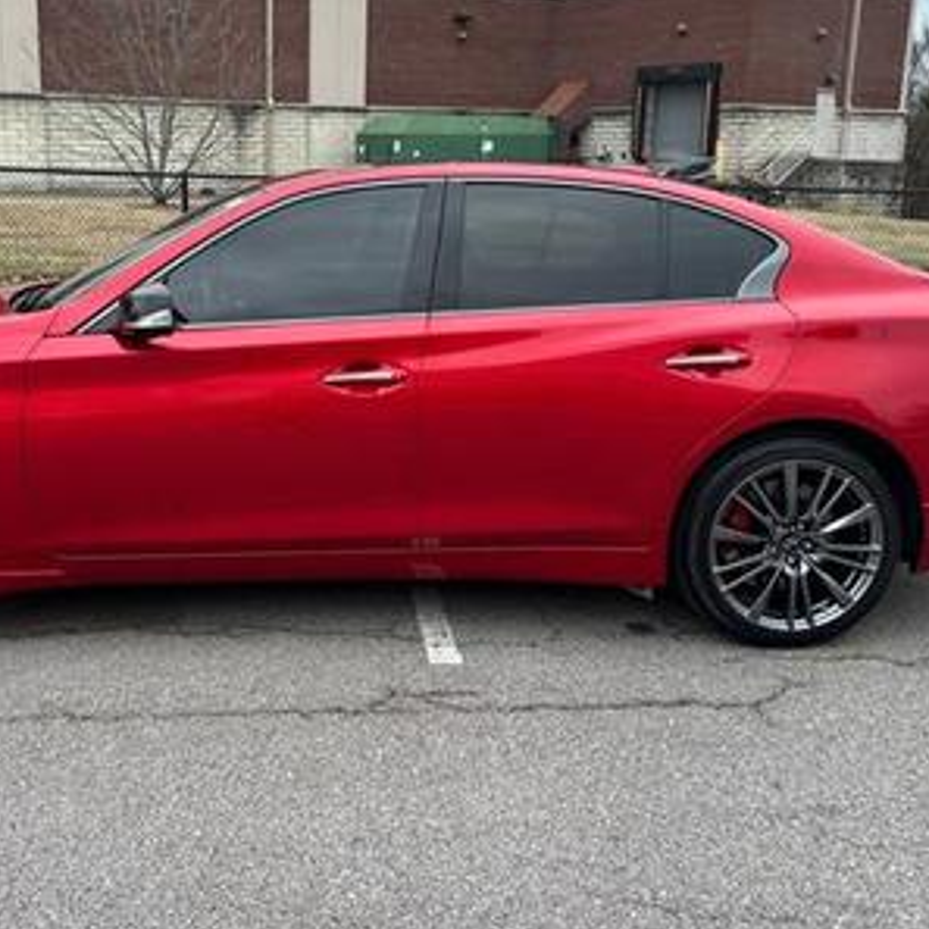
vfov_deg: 45.8
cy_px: 378
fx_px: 1093
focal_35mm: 36
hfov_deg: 45.5
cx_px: 328
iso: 80
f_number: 1.78
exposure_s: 1/399
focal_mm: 6.86
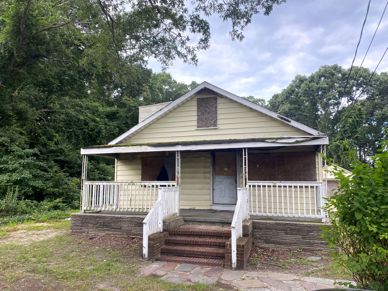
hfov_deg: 67.3
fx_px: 291
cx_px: 194
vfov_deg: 53.1
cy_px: 146
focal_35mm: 26
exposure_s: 1/247
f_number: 1.8
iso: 32
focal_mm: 4.25
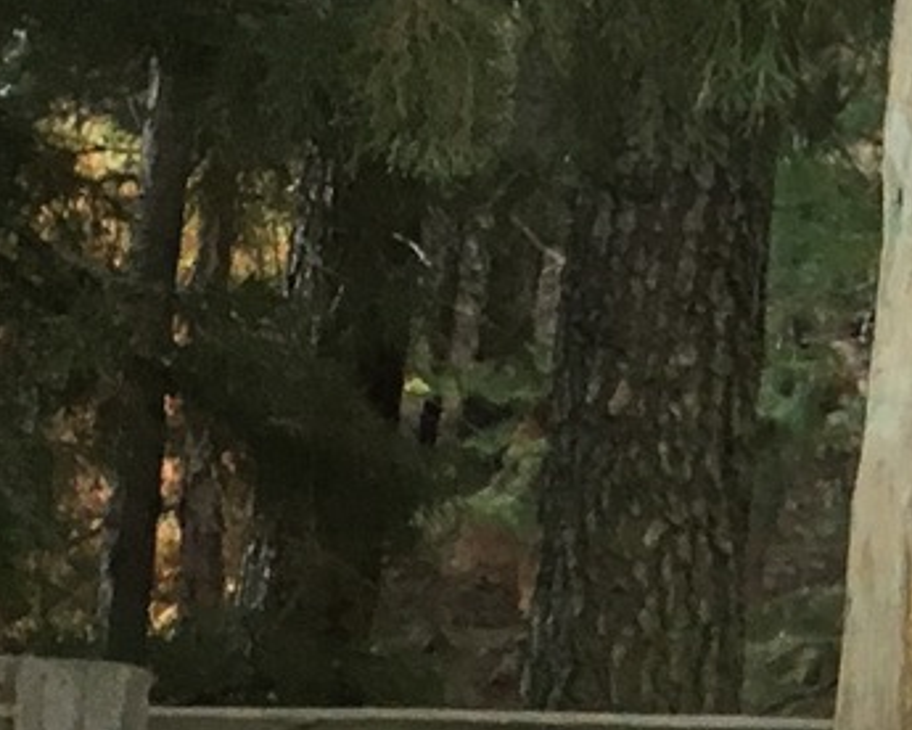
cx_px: 1787
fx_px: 4427
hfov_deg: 10.8
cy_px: 688
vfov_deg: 9.4
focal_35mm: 164
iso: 32
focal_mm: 4.15
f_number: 2.2
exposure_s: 1/30
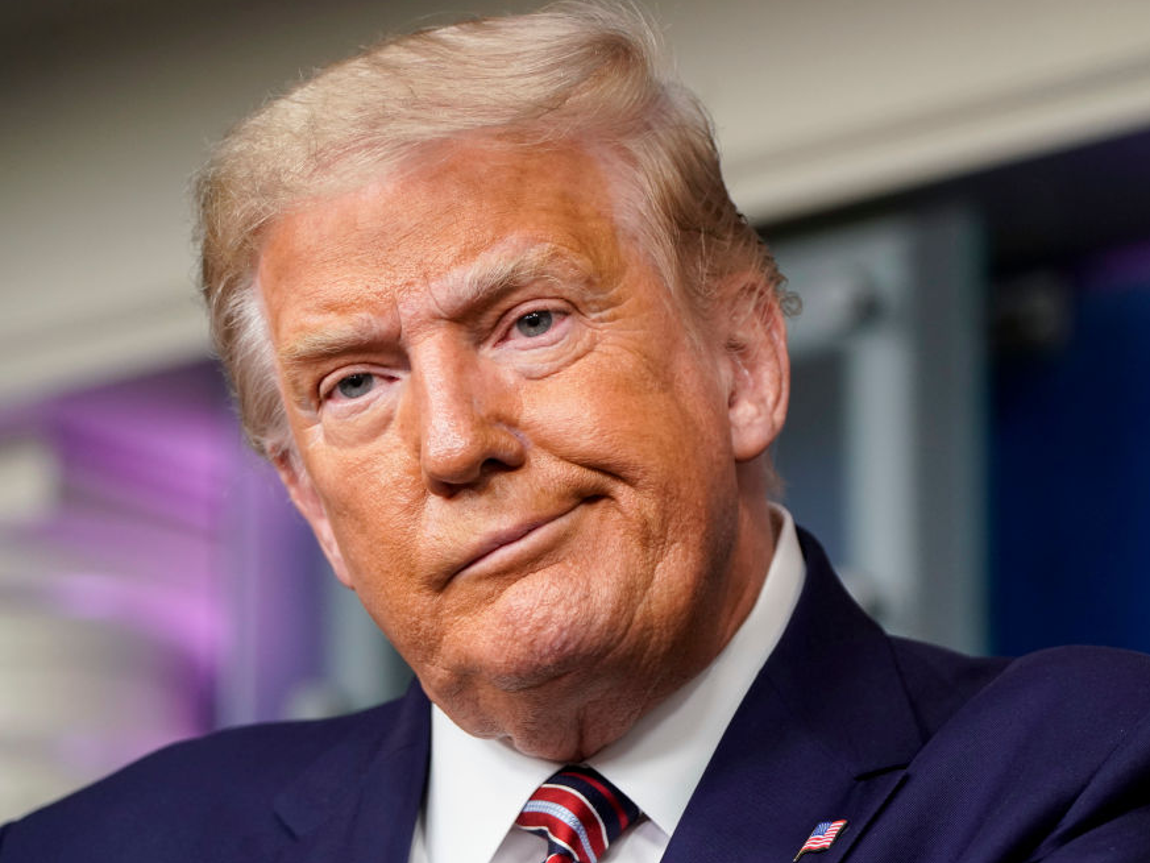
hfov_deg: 6.4
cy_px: 432
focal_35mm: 309
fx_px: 10267
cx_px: 643
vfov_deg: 4.8
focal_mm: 274
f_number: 5.6
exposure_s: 1/200
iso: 2500
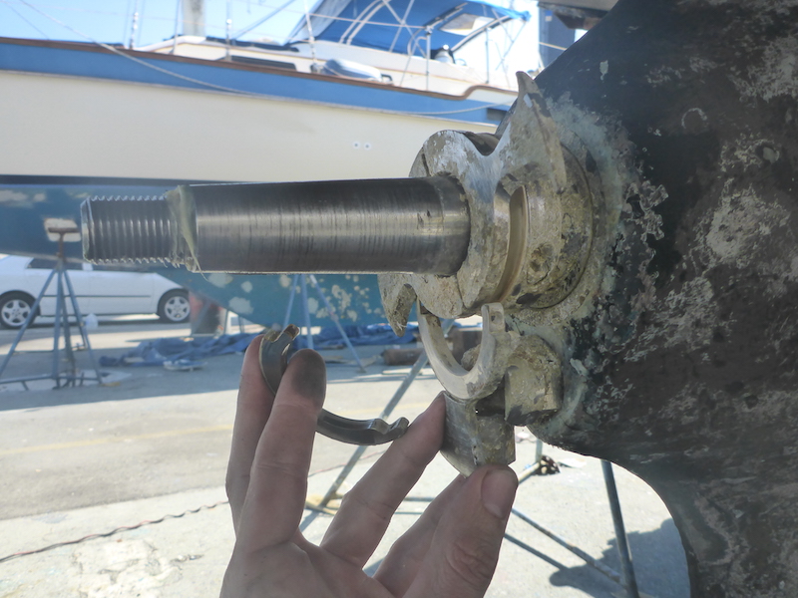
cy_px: 299
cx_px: 399
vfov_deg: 49.7
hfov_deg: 63.4
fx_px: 645
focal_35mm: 28
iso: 200
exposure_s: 1/400
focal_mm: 4.9
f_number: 3.3
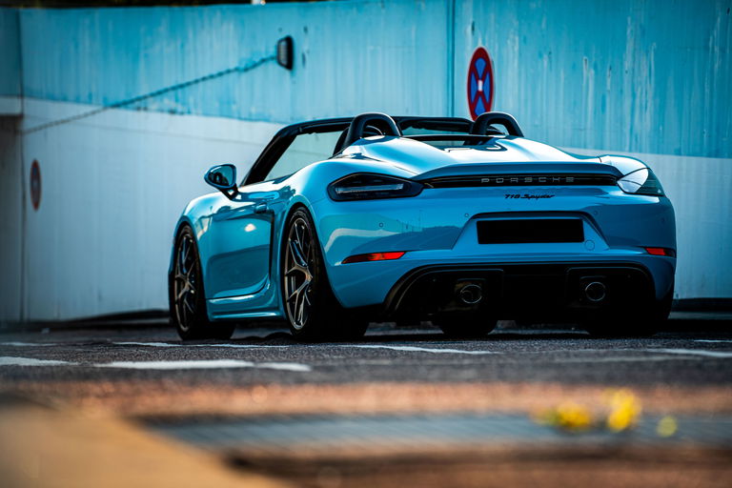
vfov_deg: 8.7
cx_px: 366
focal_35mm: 157
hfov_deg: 13.1
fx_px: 3192
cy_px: 244
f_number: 4
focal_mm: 157
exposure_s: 1/160
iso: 250
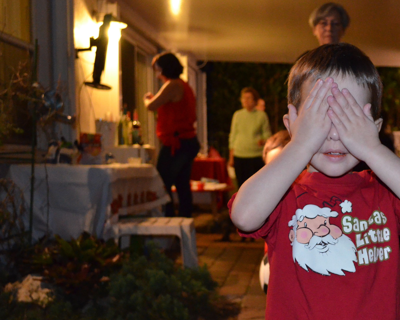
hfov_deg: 30.1
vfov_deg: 24.8
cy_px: 223
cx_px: 332
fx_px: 722
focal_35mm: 61
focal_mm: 24
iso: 3200
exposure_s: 1/60
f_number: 4
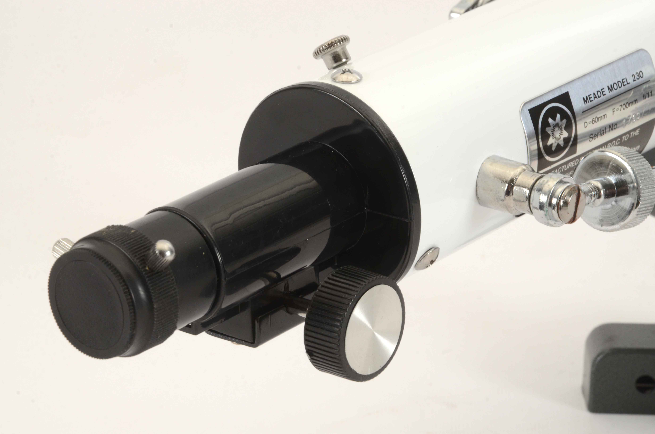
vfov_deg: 8.7
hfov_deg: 13.1
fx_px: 2860
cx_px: 328
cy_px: 217
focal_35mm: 158
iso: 400
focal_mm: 105
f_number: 16
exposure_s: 1/80
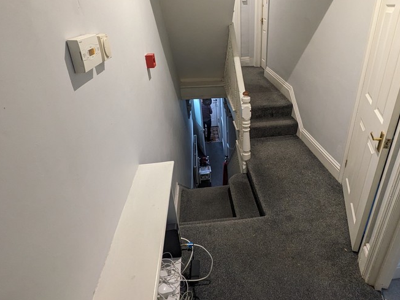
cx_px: 233
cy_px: 130
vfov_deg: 60.9
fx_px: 254
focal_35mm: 22
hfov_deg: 75.8
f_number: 2.2
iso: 301
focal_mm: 1.83
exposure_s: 1/25
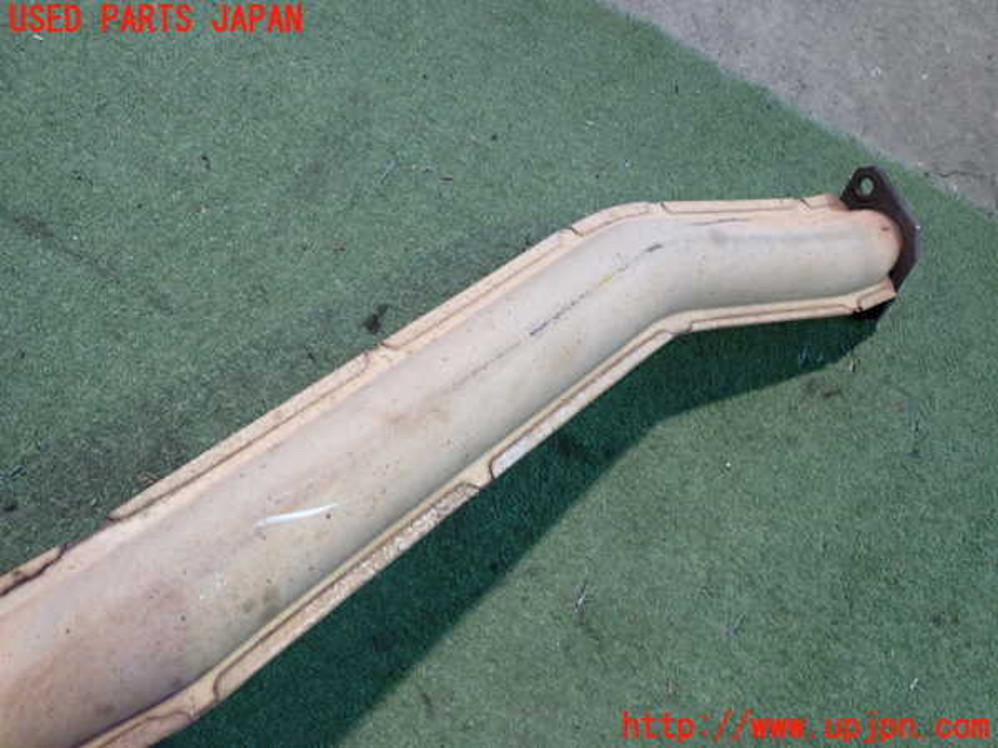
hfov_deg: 60.0
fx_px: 865
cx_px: 499
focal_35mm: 30
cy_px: 374
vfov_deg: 46.8
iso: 400
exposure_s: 1/30
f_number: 2.3
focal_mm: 5.4
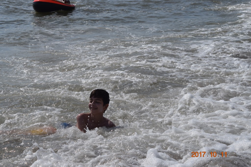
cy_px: 84
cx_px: 126
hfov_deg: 24.6
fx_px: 575
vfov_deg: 16.5
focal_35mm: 82
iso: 250
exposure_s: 1/2000
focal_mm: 55
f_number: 8
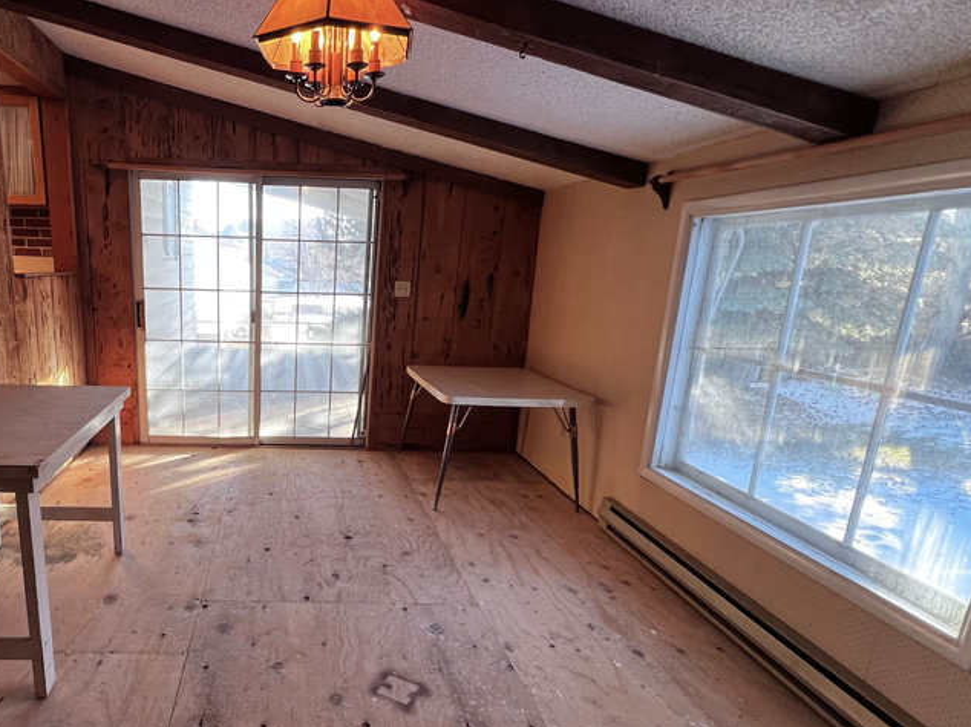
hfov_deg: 75.6
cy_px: 439
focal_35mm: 21
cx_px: 297
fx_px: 589
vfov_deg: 62.8
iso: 100
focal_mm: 1.57
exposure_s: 1/120
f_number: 1.8
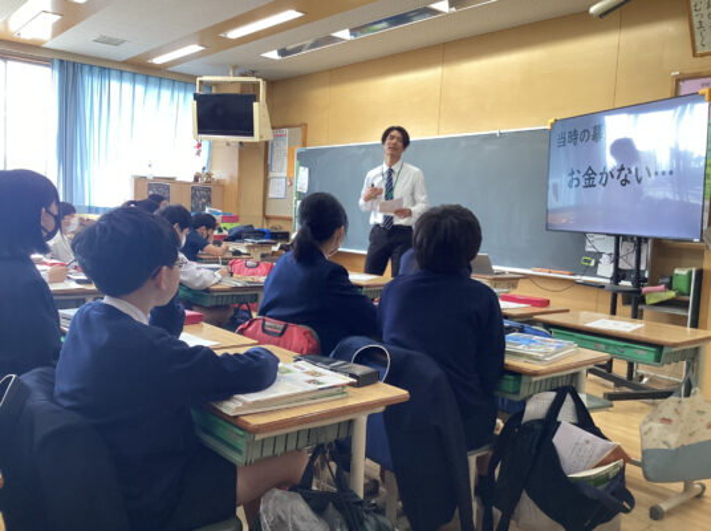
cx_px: 356
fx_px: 636
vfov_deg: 45.3
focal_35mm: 31
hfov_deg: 58.4
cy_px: 266
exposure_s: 1/60
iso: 80
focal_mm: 3.3
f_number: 2.4
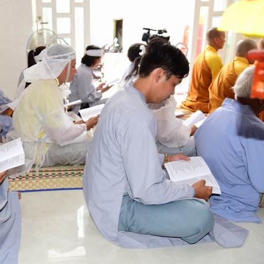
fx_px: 337
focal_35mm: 39
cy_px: 131
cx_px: 72
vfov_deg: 42.8
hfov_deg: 41.8
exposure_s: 1/160
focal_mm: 30
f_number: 4
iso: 640
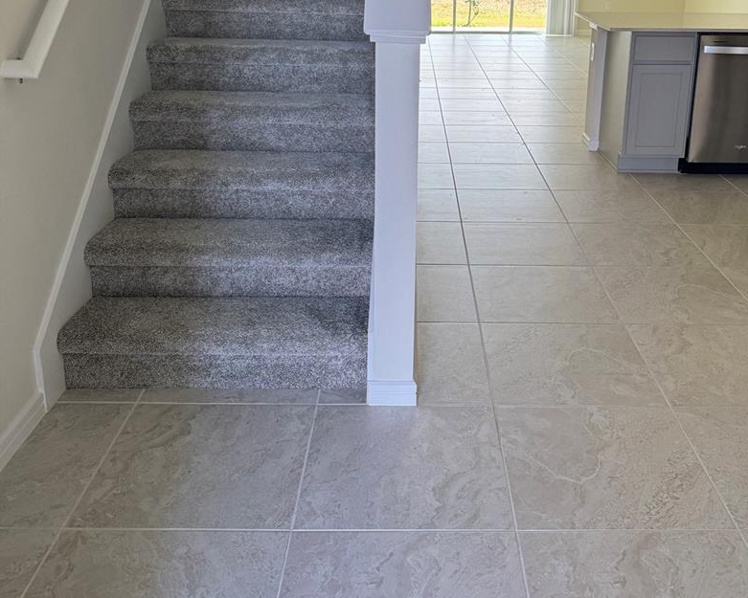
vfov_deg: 40.1
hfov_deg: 50.1
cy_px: 153
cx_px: 428
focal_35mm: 36
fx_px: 797
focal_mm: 6.76
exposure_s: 1/121
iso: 125
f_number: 1.78
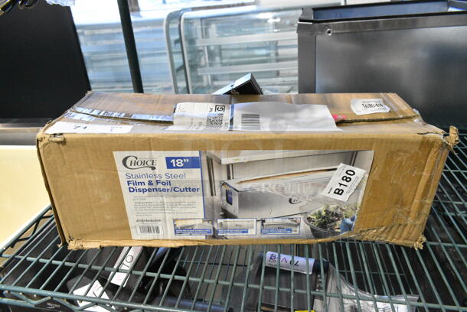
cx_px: 234
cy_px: 156
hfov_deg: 67.3
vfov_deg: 48.0
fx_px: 351
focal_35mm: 27
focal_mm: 18
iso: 6400
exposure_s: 1/250
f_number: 8
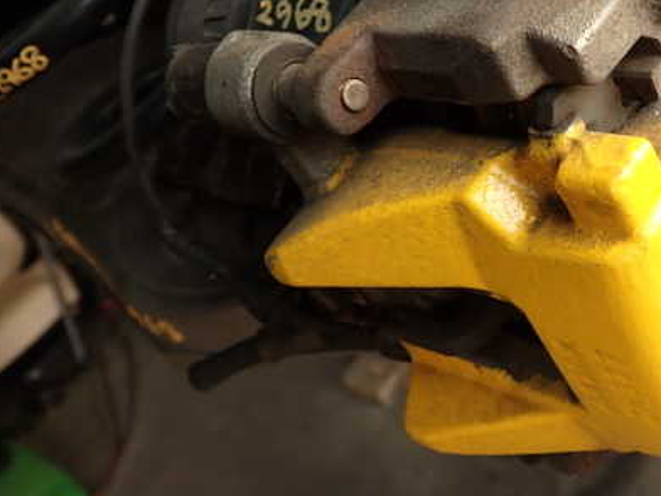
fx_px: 936
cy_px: 189
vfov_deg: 29.6
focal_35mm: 49
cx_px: 481
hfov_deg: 38.1
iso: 100
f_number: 2.4
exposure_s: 1/100
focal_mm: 5.79
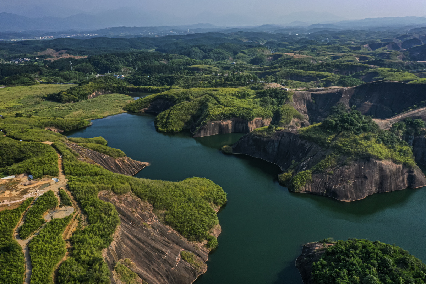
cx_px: 213
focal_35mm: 28
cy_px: 142
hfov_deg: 65.5
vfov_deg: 46.4
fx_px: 331
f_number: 9
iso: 100
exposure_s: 1/240
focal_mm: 10.26
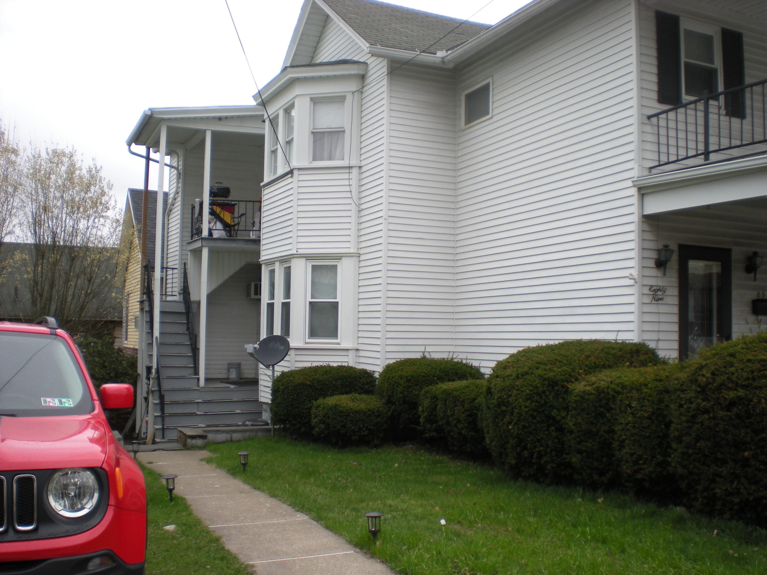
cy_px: 288
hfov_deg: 49.0
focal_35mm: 38
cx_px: 384
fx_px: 842
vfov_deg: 37.7
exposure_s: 1/108
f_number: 3.1
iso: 64
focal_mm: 6.3
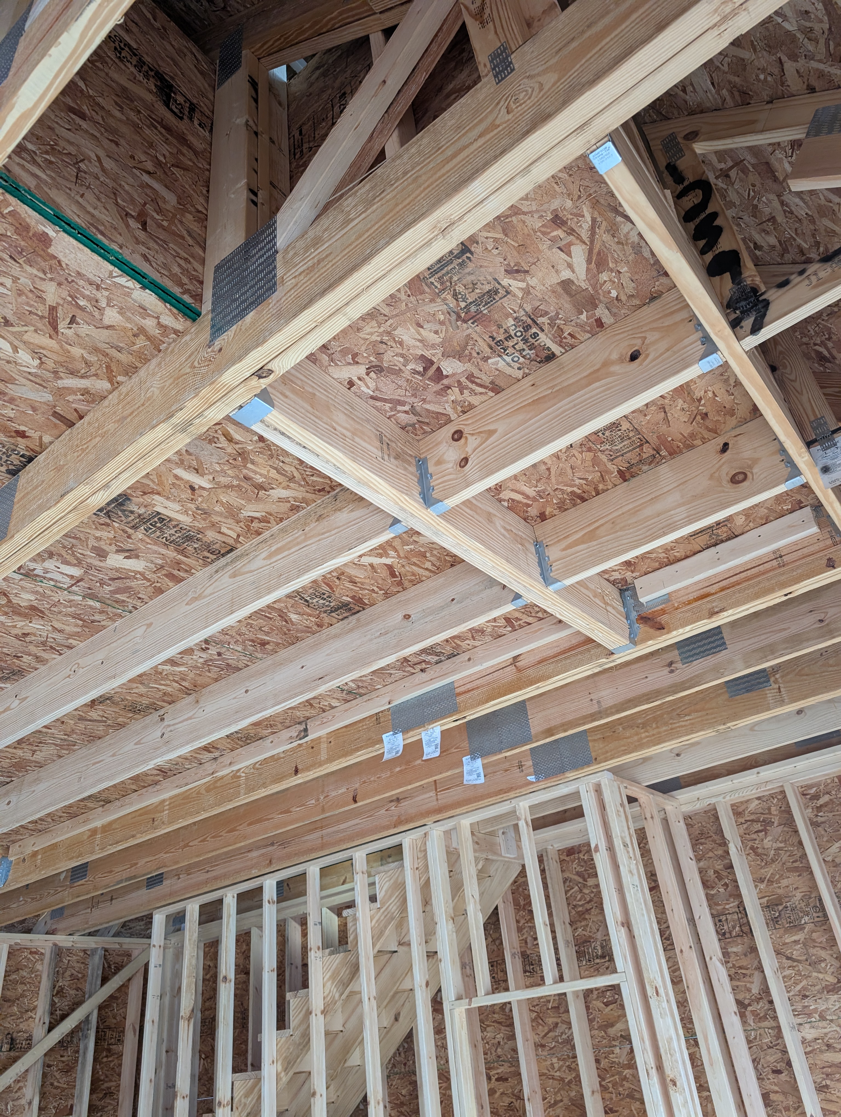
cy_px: 558
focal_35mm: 24
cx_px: 420
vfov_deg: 71.5
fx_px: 776
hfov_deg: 56.9
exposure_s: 1/188
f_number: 1.68
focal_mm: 6.9
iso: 424
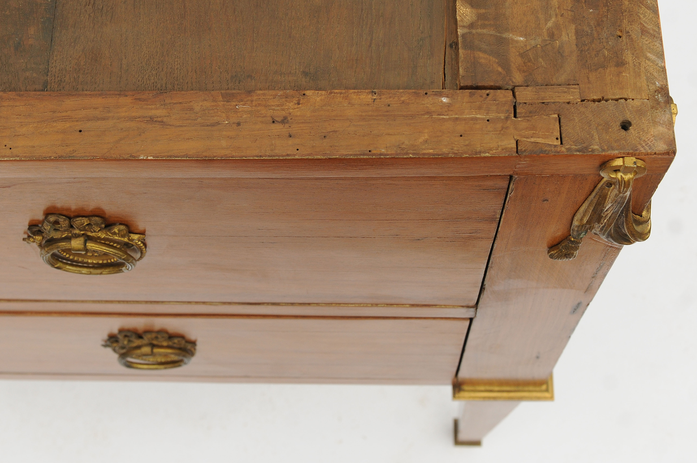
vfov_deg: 30.8
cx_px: 348
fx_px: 841
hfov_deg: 45.0
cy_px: 232
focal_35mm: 44
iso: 250
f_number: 6.3
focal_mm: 29
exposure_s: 1/200
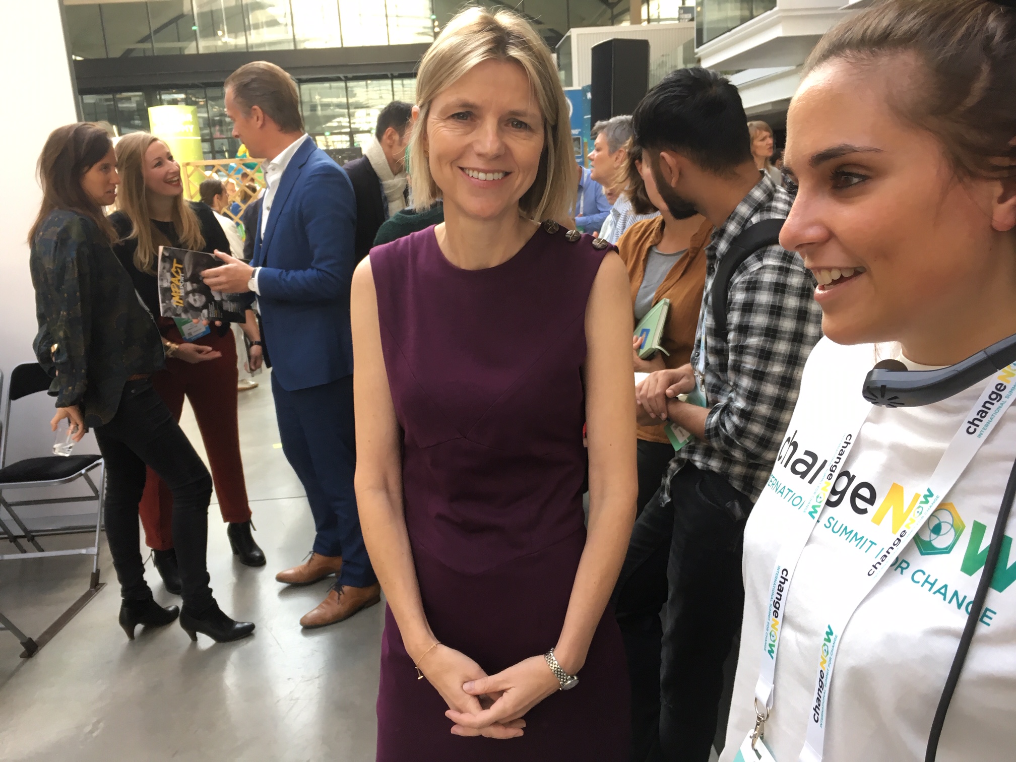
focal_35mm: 29
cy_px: 381
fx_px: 851
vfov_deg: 48.2
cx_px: 508
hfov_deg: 61.7
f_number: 2.2
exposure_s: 1/33
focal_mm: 4.15
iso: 25
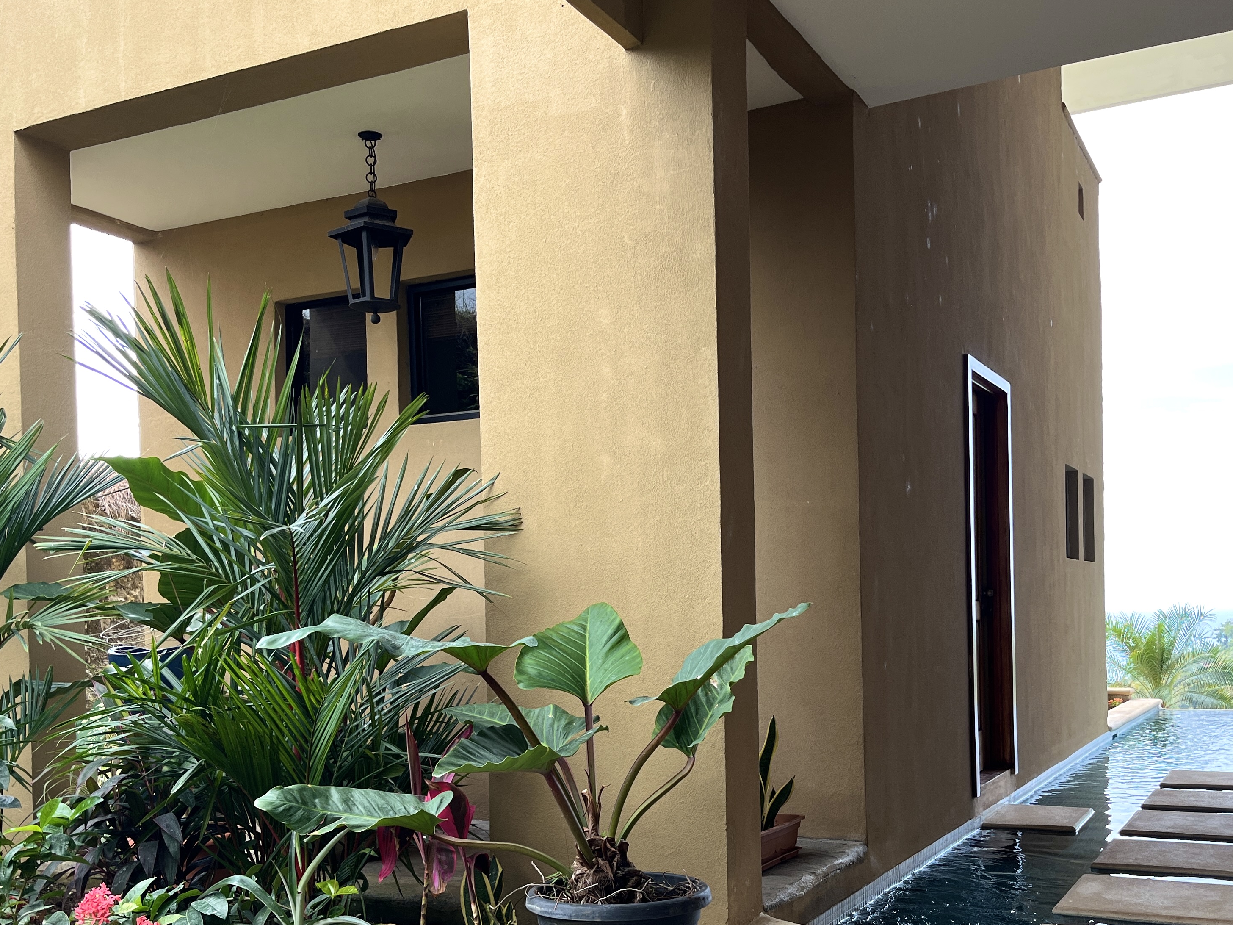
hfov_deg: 51.3
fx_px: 1282
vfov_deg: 39.1
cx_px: 673
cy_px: 626
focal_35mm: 36
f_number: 1.6
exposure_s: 1/552
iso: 50
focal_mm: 5.1
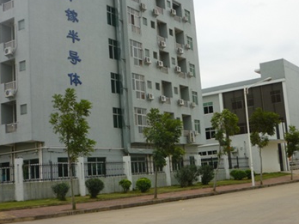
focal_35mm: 50
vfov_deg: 29.1
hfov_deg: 38.2
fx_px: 432
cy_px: 113
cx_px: 164
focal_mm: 5.2
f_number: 4
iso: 100
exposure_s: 1/500
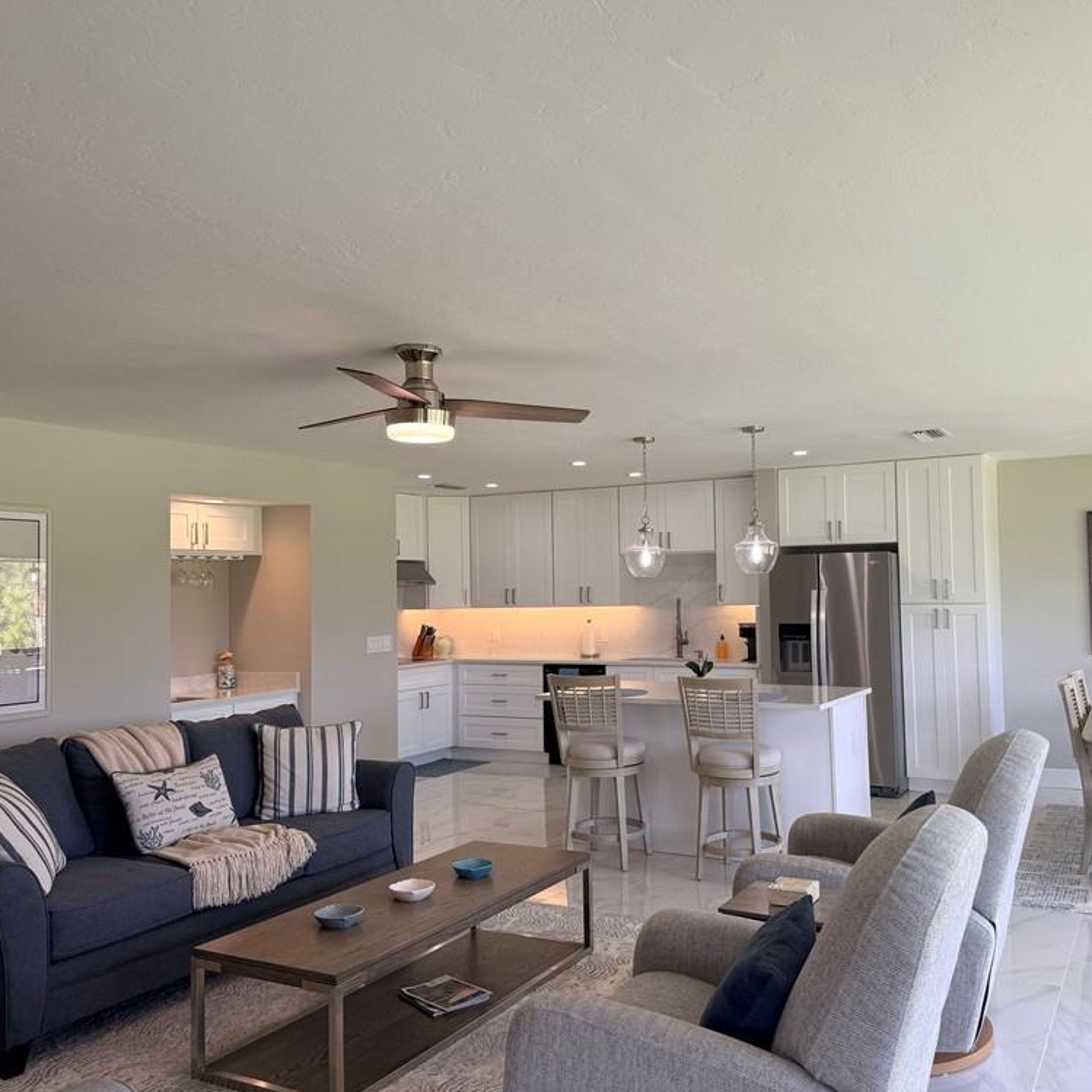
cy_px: 544
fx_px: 1035
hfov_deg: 55.4
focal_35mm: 29
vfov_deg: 55.6
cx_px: 631
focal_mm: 6.76
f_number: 1.78
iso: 80
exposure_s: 1/240
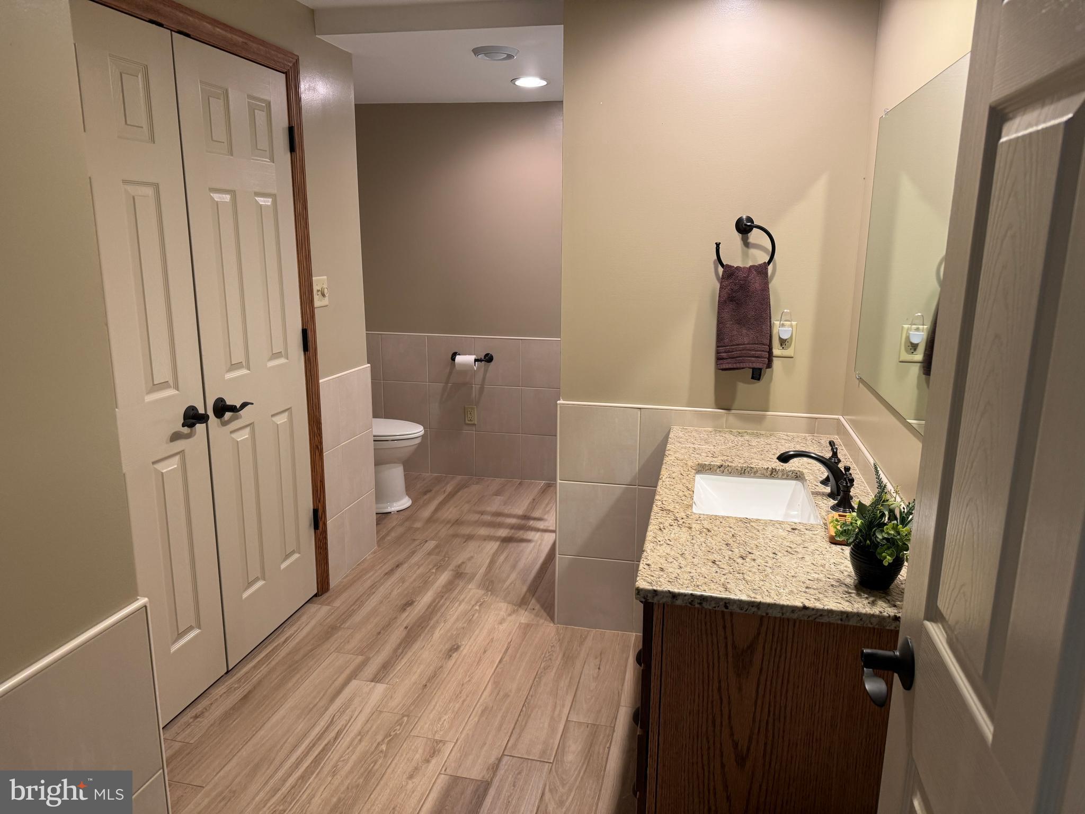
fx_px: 752
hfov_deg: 71.6
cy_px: 407
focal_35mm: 24
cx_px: 542
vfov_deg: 56.8
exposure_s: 1/60
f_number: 1.78
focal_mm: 6.76
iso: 160
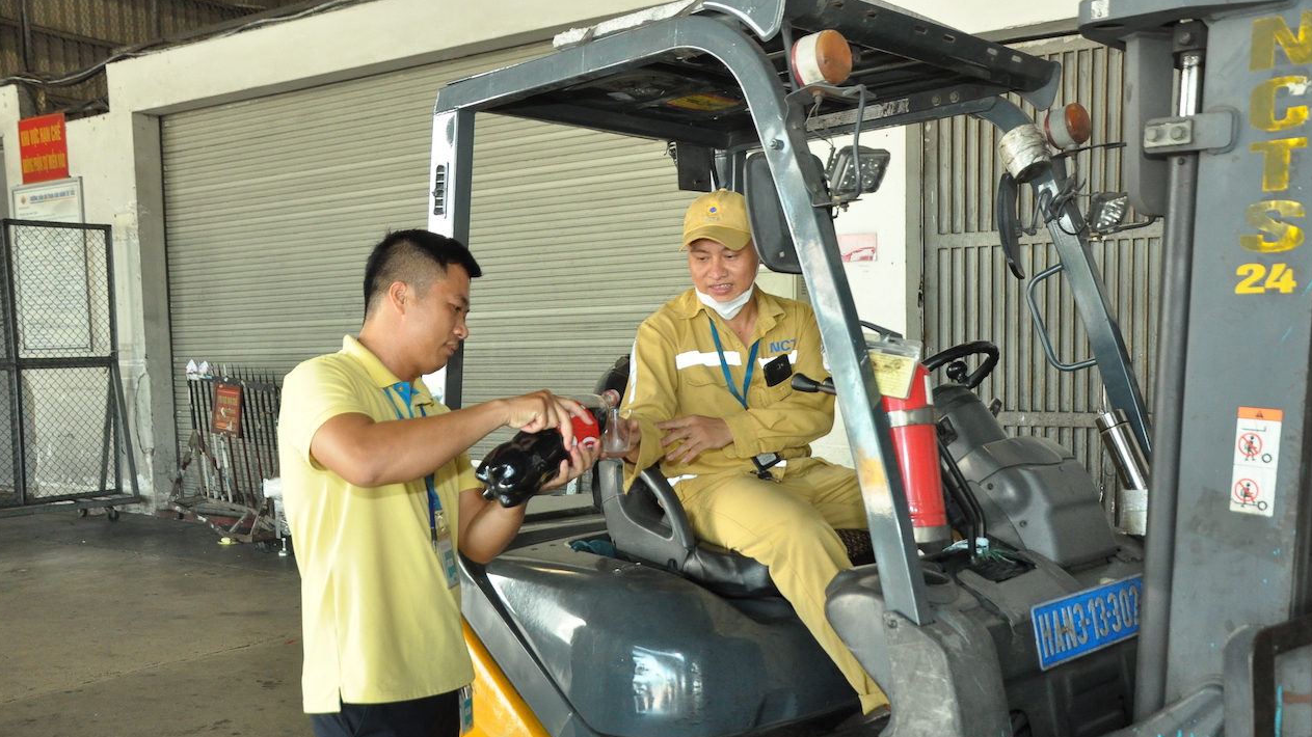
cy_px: 421
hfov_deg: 56.6
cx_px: 659
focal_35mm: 35
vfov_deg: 33.6
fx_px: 1217
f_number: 4.8
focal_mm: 22
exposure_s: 1/125
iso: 1600
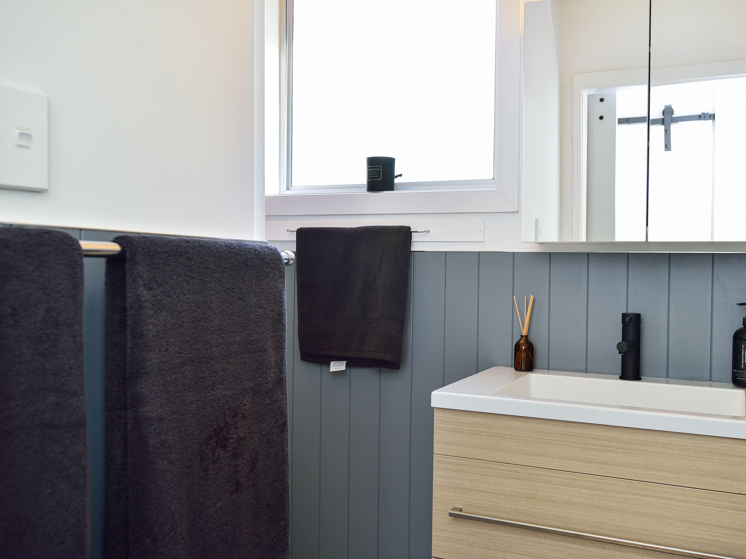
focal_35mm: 33
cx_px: 388
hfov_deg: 55.3
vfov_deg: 42.9
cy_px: 279
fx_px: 711
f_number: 6.3
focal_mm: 30
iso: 400
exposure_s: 1/25
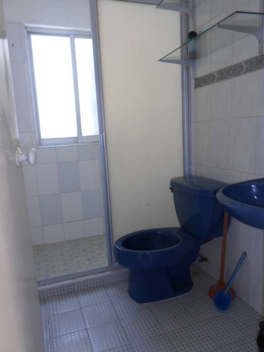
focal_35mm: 26
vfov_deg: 67.3
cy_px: 176
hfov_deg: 53.1
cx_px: 132
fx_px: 264
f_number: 3.5
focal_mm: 4.6
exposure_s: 1/30
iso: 80
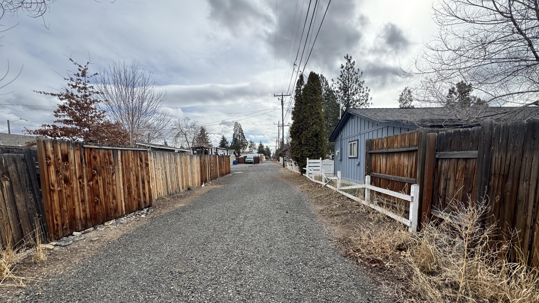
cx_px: 279
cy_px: 190
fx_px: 229
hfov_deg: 99.3
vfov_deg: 66.1
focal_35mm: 16
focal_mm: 2.22
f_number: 2.2
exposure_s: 1/756
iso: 40
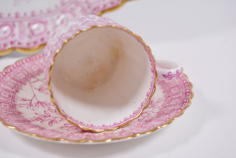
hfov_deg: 28.1
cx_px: 118
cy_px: 79
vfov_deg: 18.9
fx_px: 472
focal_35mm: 72
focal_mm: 48
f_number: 6.3
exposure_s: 1/160
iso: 200
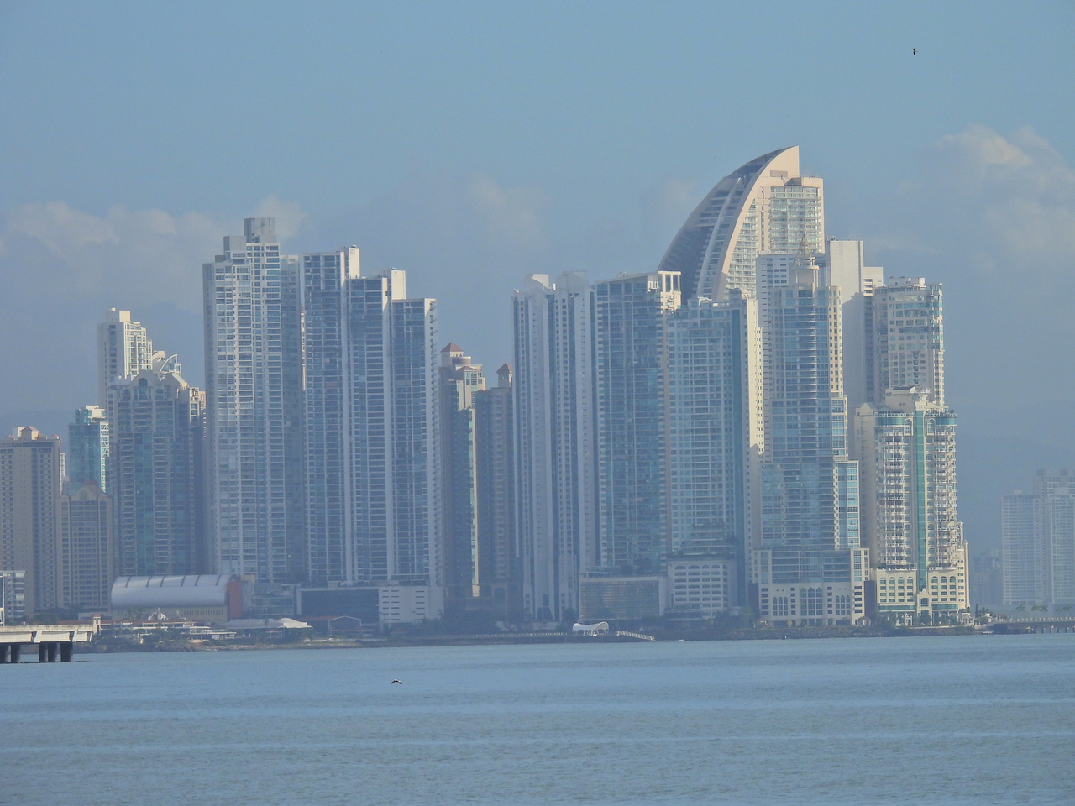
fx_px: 11801
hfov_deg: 5.2
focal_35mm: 380
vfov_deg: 3.9
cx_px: 538
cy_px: 403
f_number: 5
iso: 100
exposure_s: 1/1250
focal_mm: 67.8
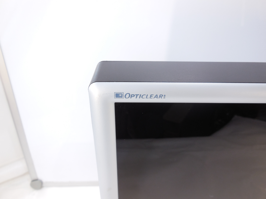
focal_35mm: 25
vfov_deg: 54.9
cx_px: 133
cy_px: 100
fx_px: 192
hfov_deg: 69.4
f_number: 3.1
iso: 125
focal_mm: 4.5
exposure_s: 1/50
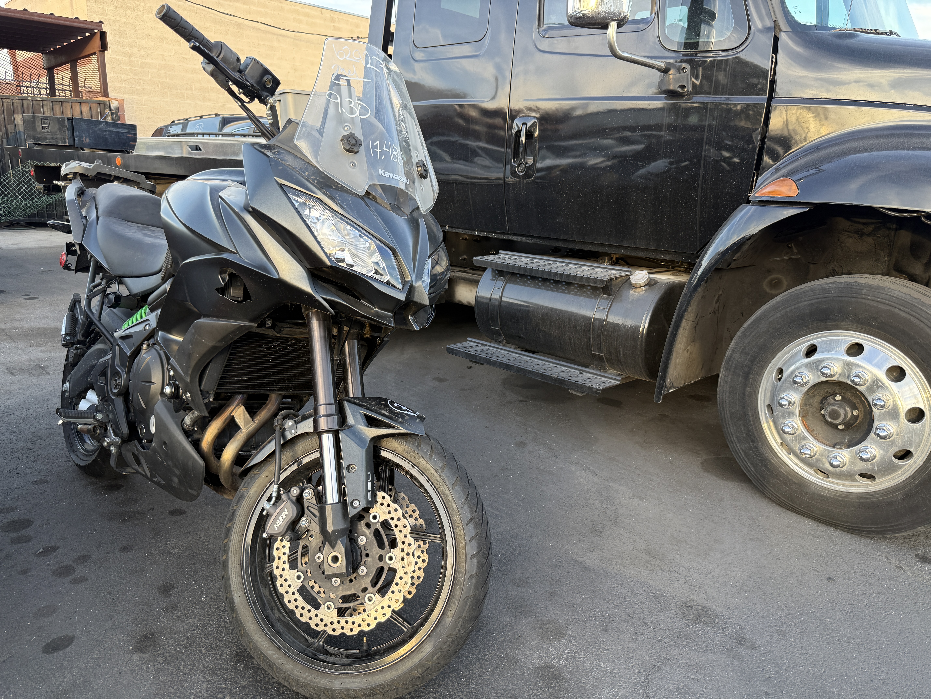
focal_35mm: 24
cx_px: 466
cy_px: 350
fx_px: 645
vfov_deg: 56.8
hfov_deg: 71.6
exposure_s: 1/188
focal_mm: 6.76
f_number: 1.78
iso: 125
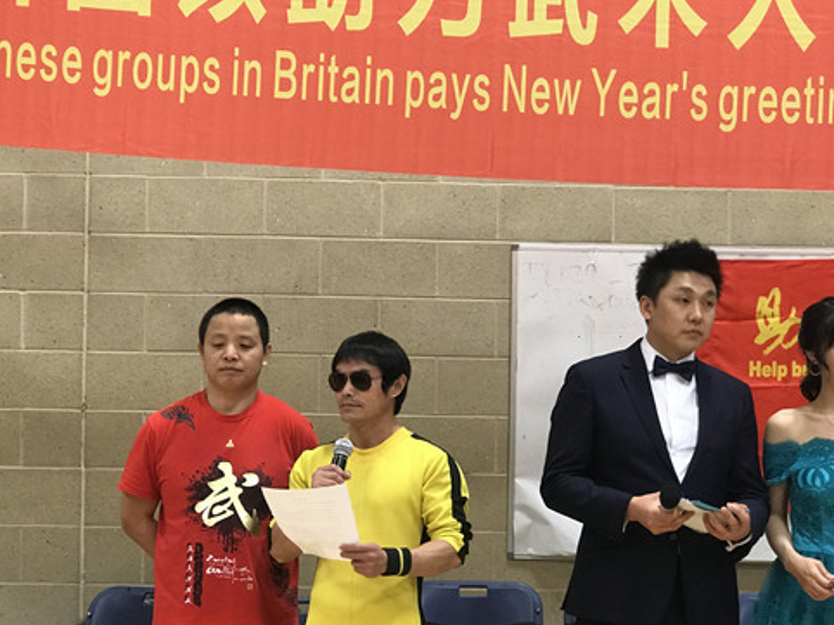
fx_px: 1710
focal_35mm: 71
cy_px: 379
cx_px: 343
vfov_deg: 20.7
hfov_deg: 27.4
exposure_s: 1/50
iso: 250
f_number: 2.8
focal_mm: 6.6
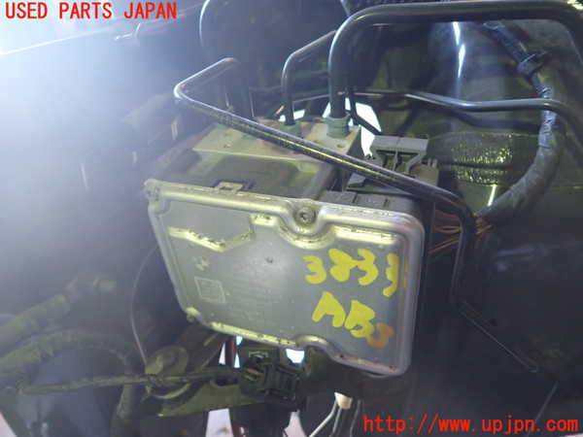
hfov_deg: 69.4
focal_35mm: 25
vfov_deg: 54.9
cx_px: 292
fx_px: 421
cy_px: 218
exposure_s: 1/30
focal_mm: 4.5
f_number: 2
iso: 500
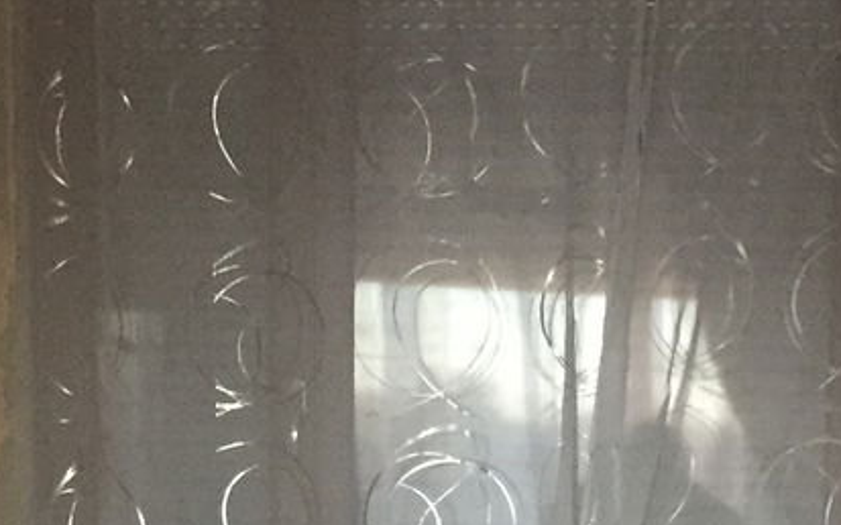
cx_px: 460
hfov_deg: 17.5
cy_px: 910
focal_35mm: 119
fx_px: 2727
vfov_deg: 10.4
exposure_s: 1/17
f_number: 2.2
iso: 250
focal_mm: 4.15
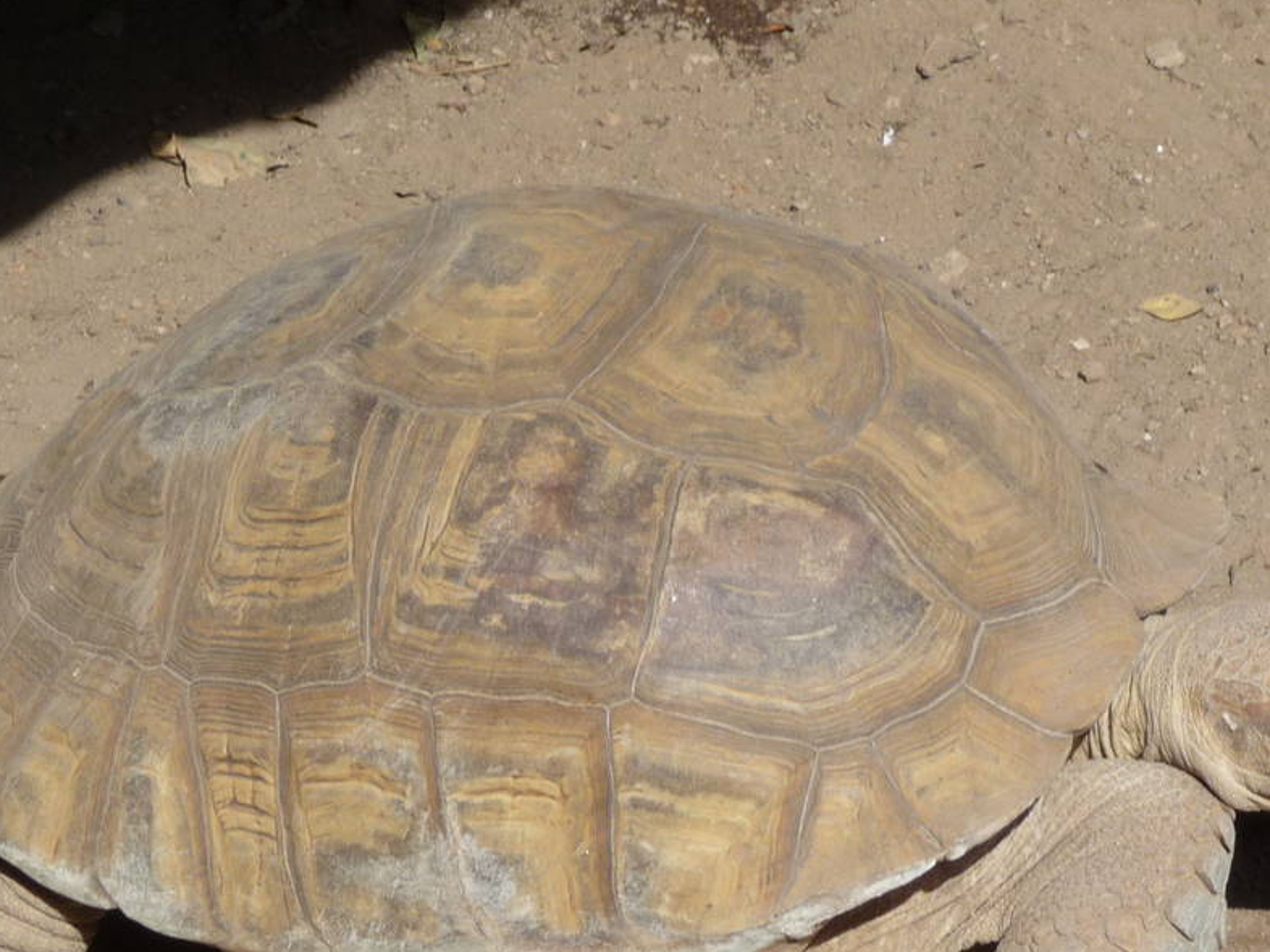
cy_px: 752
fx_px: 8362
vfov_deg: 6.5
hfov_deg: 8.7
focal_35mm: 228
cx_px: 782
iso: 100
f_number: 4.7
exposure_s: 1/640
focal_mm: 19.1
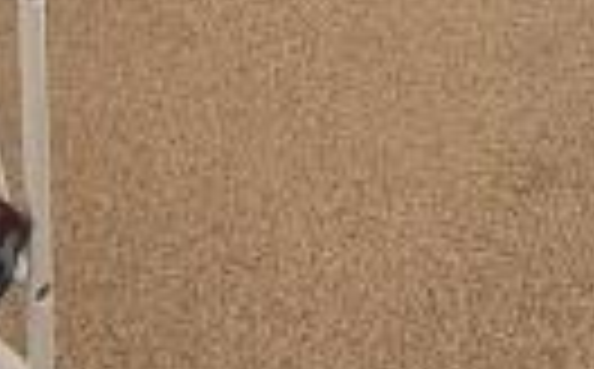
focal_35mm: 107
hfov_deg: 19.3
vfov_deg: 9.2
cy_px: -796
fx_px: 1729
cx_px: 477
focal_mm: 2.2
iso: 125
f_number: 2.2
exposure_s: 1/50
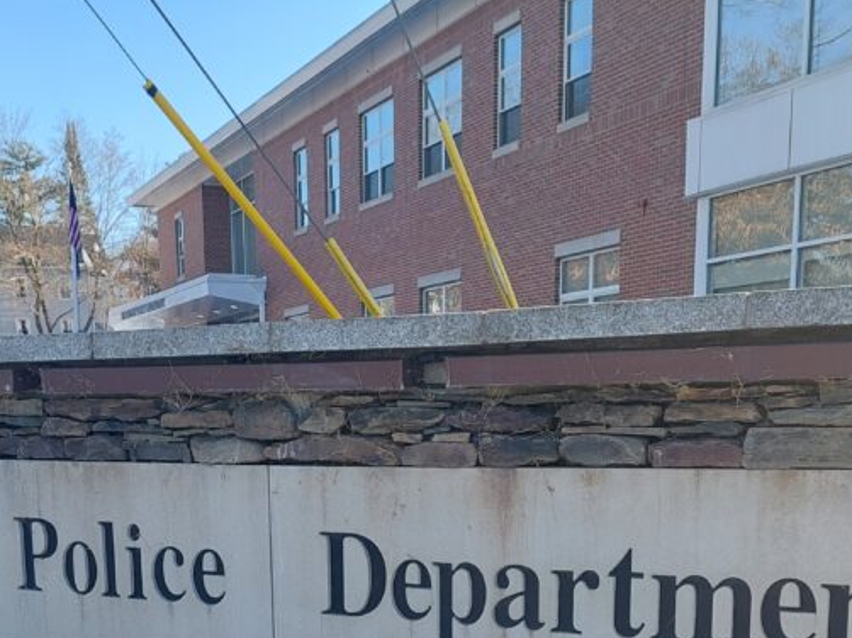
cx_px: 326
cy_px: 645
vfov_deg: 27.8
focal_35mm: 49
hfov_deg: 38.7
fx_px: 1205
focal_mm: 5.23
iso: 40
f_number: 1.8
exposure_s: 1/353
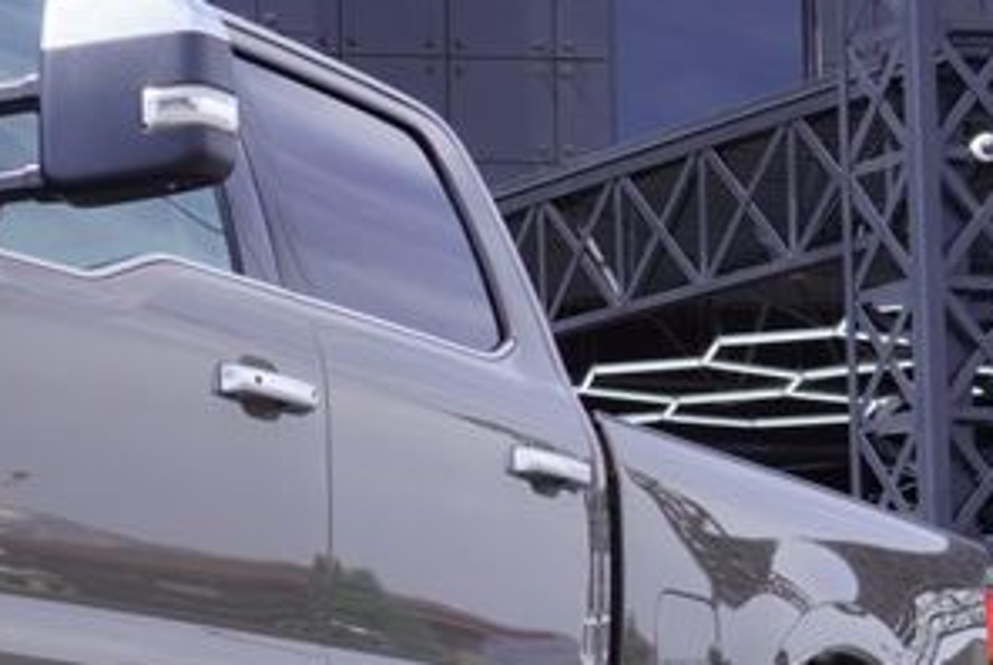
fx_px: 3582
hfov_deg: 14.8
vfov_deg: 10.6
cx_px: -416
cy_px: 433
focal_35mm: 130
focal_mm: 25
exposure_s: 1/125
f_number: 9
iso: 100
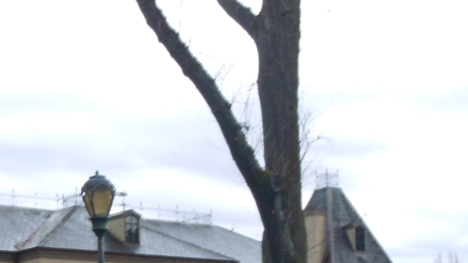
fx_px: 1117
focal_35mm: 90
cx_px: 44
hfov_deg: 23.0
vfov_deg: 13.2
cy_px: 300
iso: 400
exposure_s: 1/30
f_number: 4.6
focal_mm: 8.1
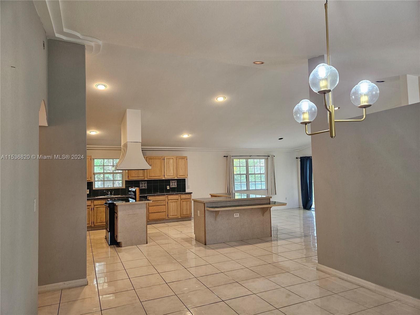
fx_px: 279
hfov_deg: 73.9
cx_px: 210
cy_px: 158
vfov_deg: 58.9
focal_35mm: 23
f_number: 1.8
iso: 200
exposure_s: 1/120
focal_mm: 5.4
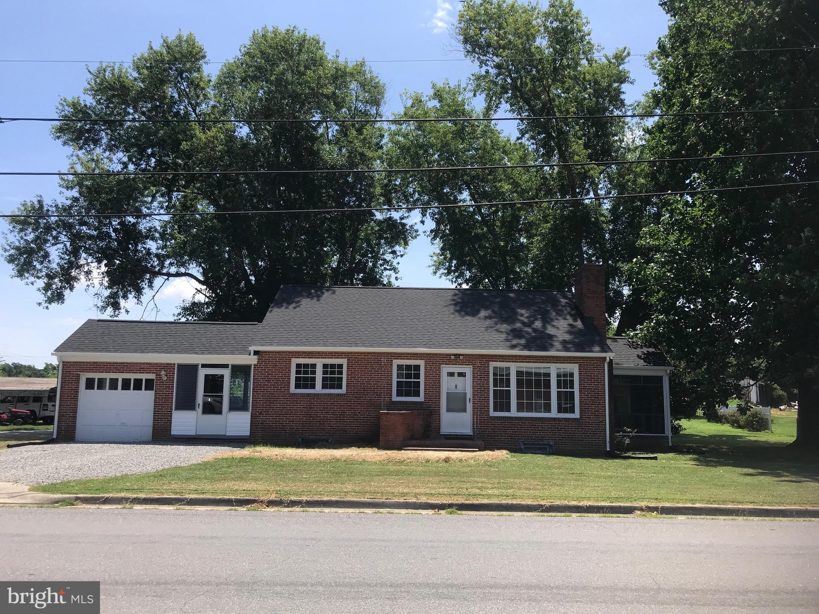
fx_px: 662
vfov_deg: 49.7
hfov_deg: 63.4
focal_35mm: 28
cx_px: 410
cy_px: 307
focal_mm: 3.99
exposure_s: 1/1842
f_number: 1.8
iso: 20
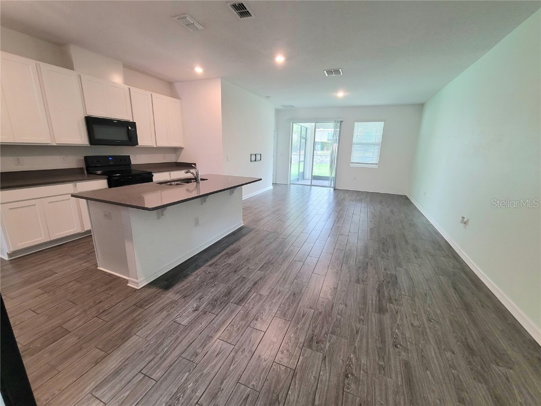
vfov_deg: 89.9
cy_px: 203
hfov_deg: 106.2
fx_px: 203
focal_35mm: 13
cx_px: 270
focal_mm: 2.2
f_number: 2.2
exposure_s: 1/60.2
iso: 200
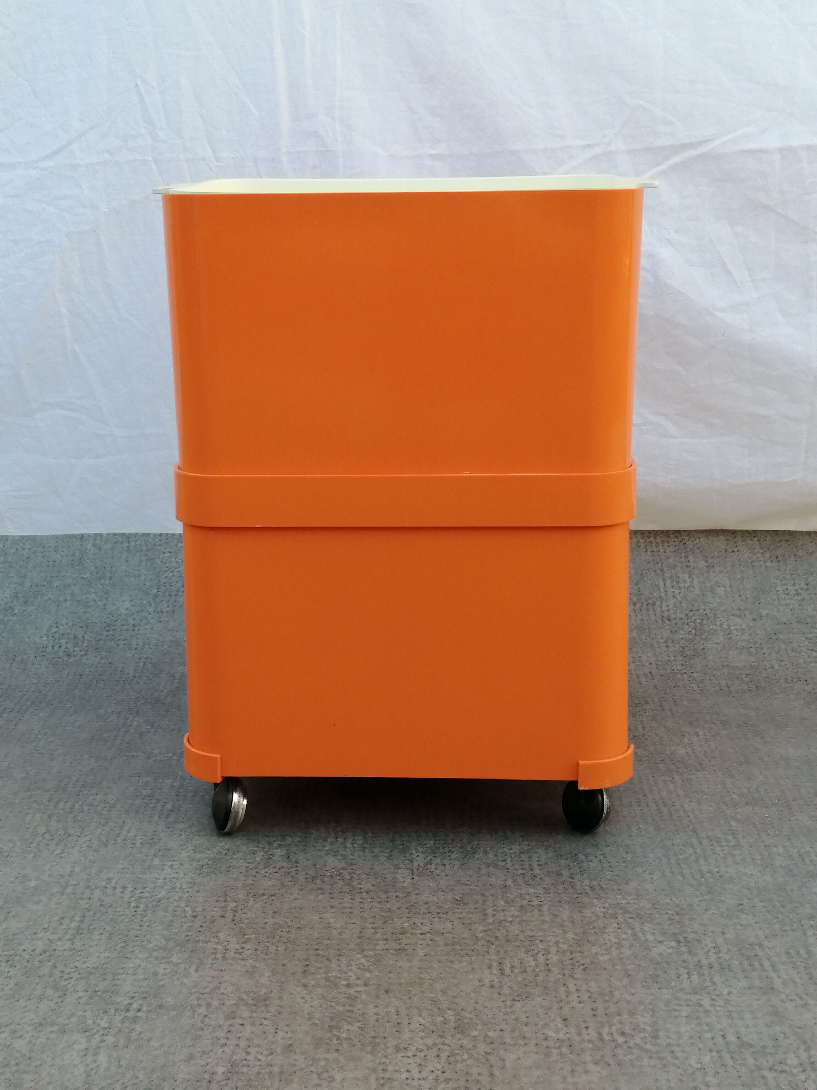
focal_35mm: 44
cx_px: 408
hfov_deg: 32.9
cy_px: 545
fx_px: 1385
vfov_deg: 42.9
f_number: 1.8
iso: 50
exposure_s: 1/169
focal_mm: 3.46
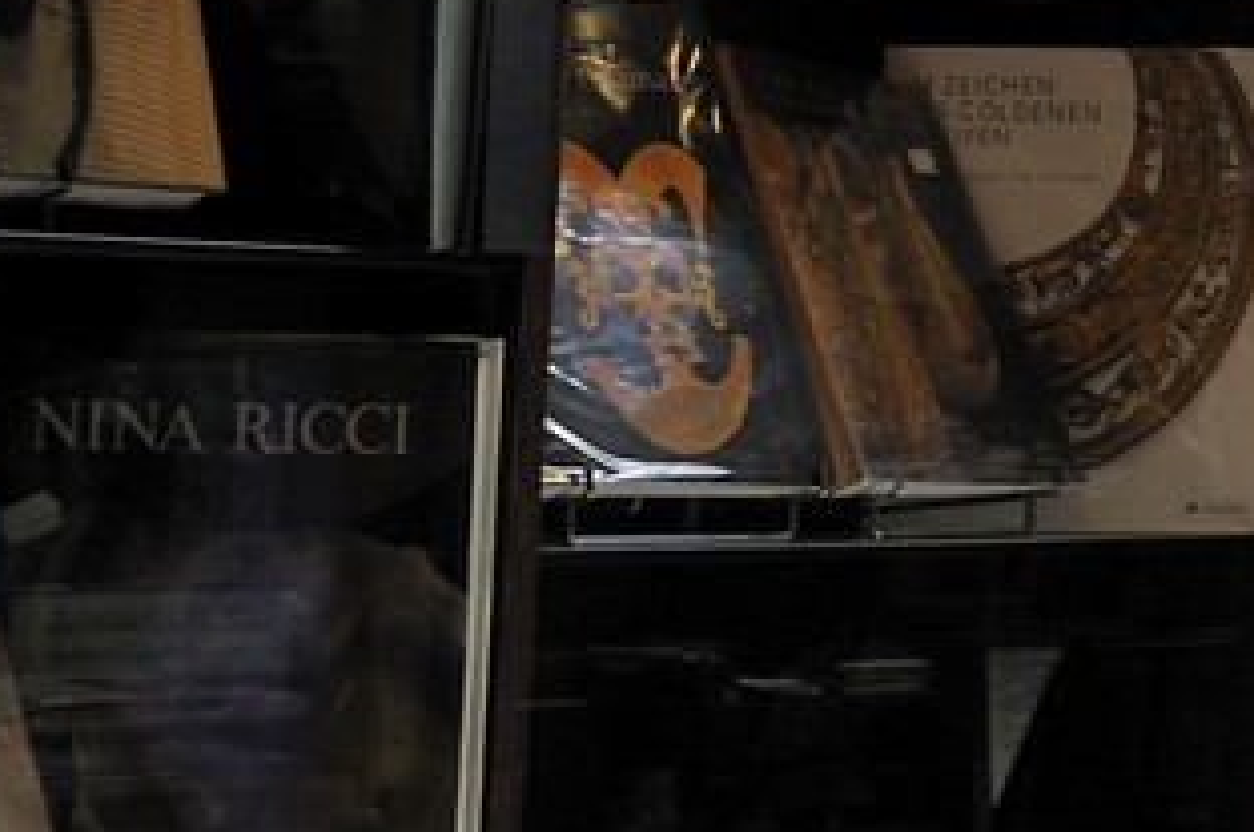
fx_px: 5530
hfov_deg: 10.8
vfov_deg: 8.5
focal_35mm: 159
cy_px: -109
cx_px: 3095
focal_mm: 31
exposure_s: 1/160
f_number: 6.3
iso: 200
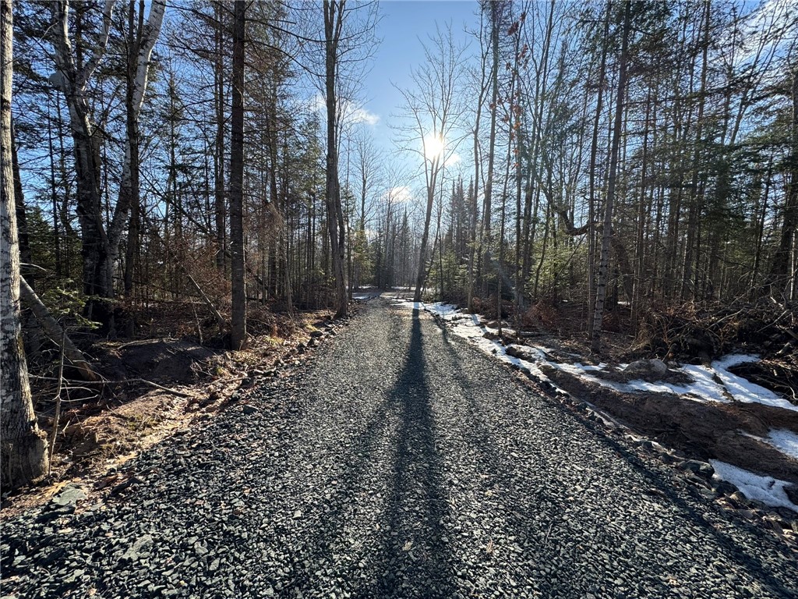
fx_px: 323
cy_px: 300
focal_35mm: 14
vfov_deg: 85.7
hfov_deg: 102.1
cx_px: 399
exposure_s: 1/569
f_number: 2.2
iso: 40
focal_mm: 2.22
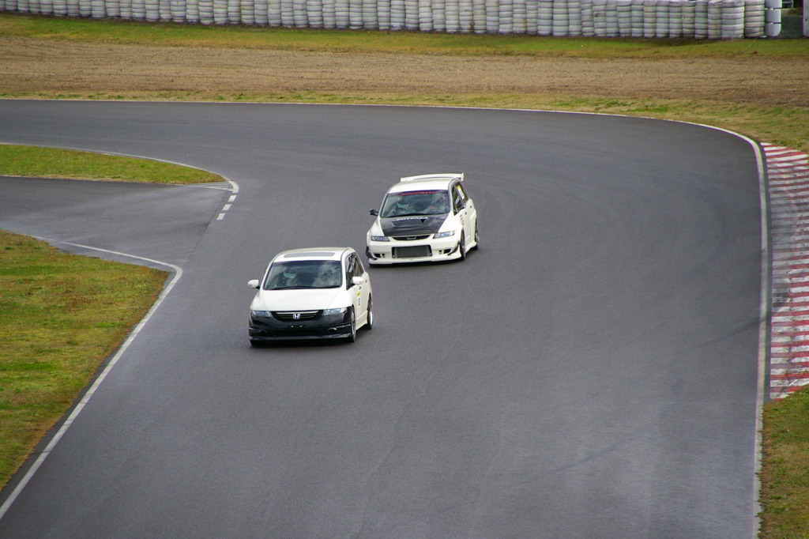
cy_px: 270
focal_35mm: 375
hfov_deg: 5.5
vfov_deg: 3.7
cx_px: 404
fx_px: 8424
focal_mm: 250
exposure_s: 1/350
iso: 200
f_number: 8
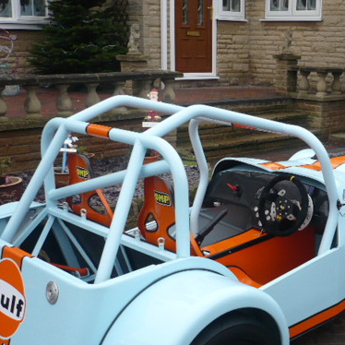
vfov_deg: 32.1
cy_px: 206
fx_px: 598
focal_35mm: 53
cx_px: 276
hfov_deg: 31.4
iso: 100
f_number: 2.8
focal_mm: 5.8
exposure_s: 1/125
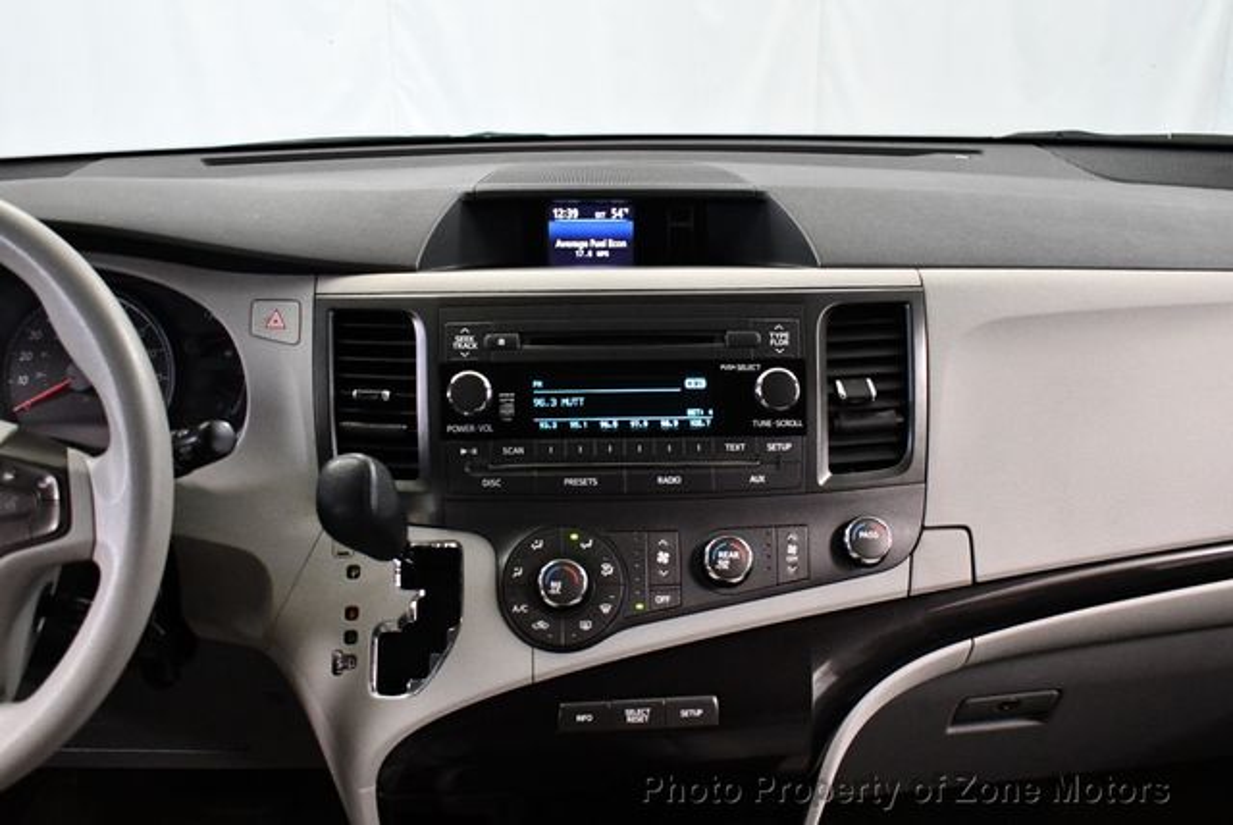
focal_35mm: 36
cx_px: 616
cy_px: 412
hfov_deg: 53.1
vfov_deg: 36.9
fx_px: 1234
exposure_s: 1/125
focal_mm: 18
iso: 3200
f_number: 3.5
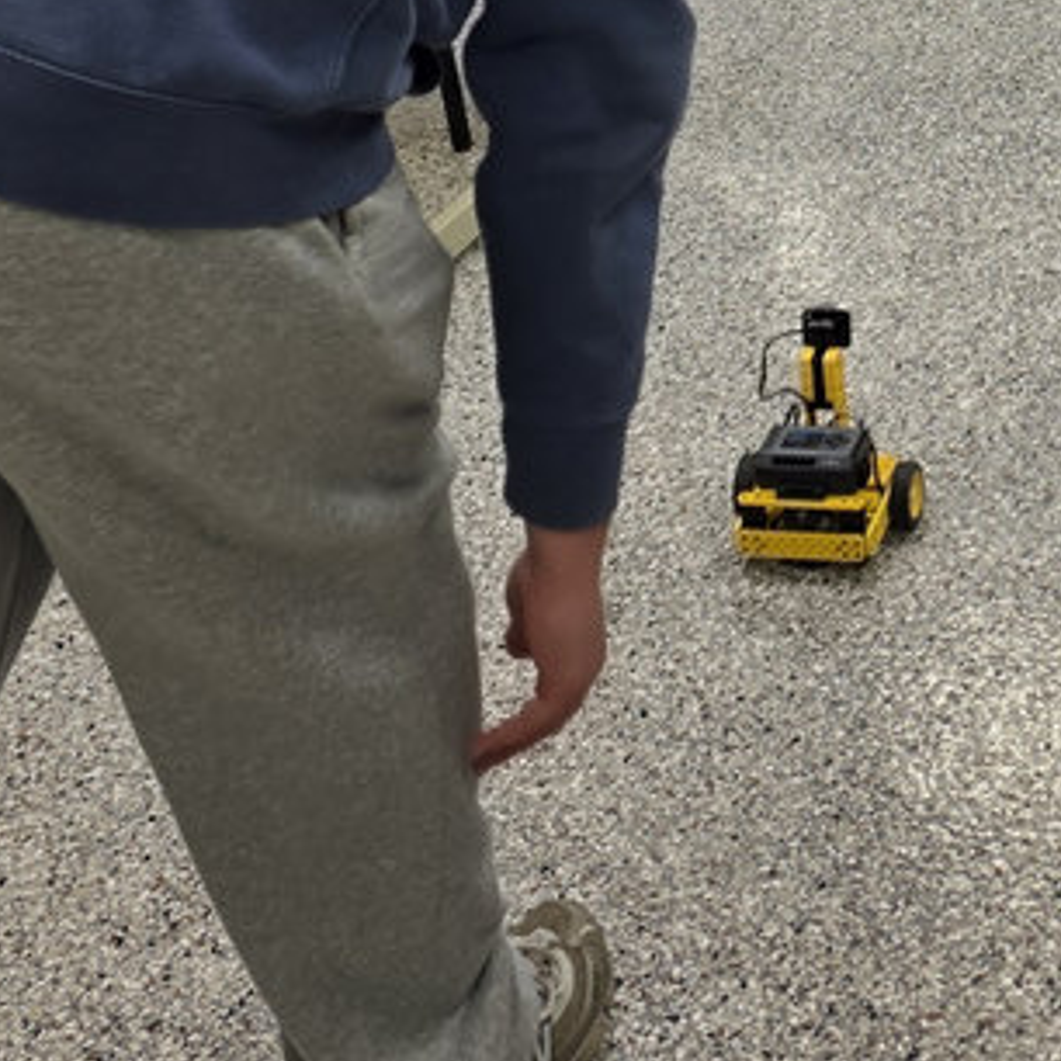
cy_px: -298
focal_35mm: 68
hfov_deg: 24.2
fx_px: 2358
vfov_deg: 22.8
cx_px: 1061
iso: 64
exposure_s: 1/120
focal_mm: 6.3
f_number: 1.7
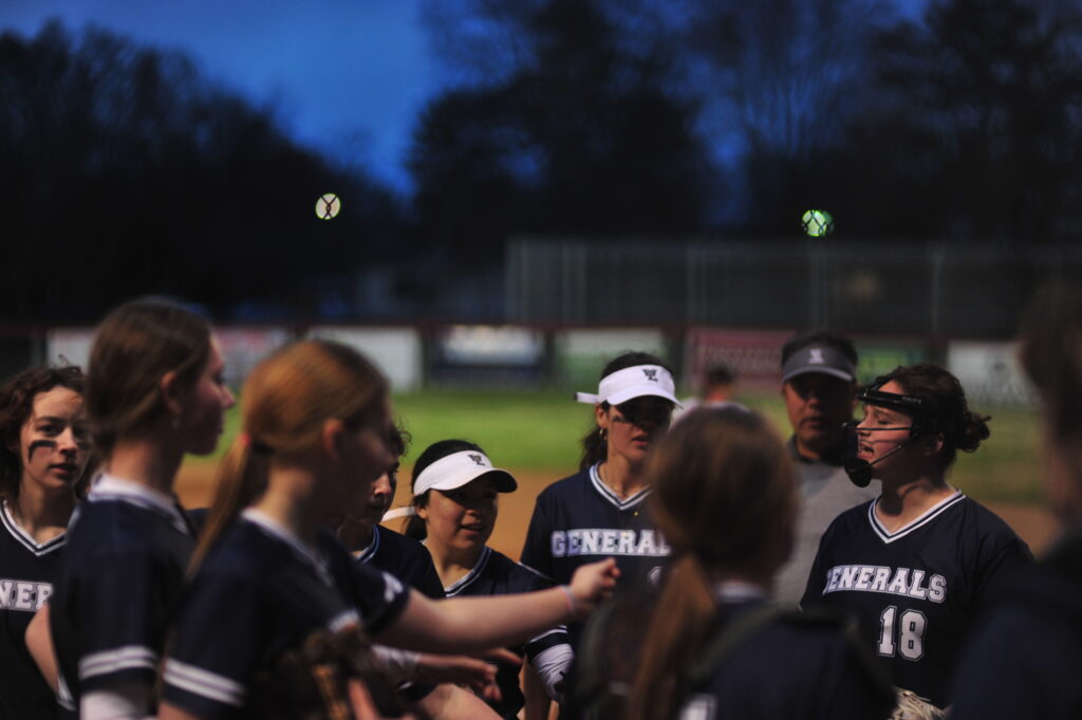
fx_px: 2553
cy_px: 360
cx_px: 541
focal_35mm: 85
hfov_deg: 23.9
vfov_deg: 16.0
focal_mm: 85
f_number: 1.4
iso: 800
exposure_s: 1/500
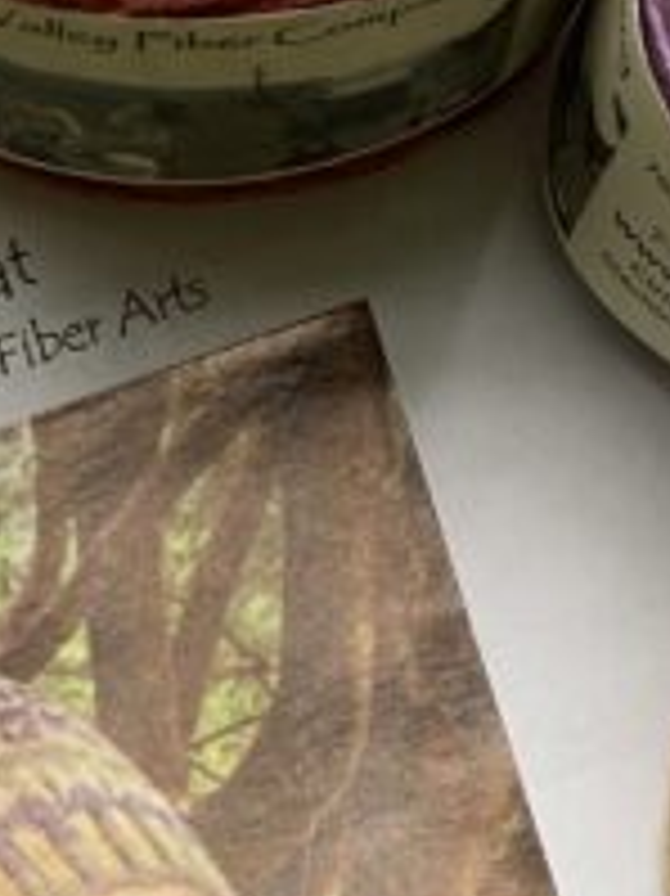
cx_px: 117
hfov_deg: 11.0
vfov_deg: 13.4
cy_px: 1544
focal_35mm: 134
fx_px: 3462
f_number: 1.8
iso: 32
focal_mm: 4.25
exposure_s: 1/122
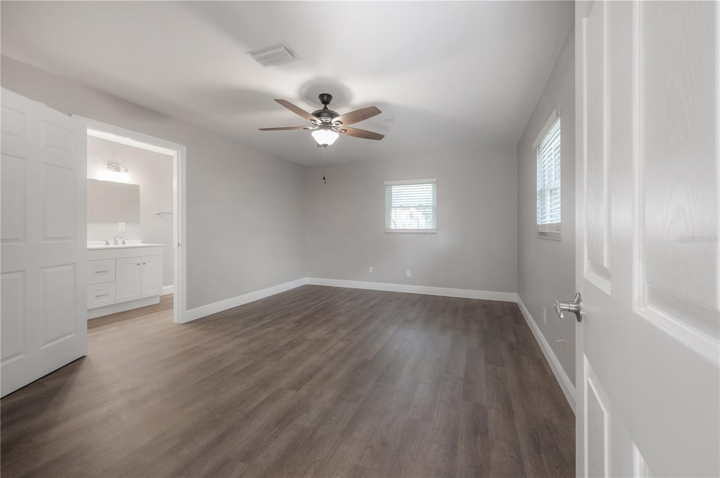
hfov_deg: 104.3
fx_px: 280
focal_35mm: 14
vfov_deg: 81.1
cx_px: 360
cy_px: 239
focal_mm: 14
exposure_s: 1/10
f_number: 10
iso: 320
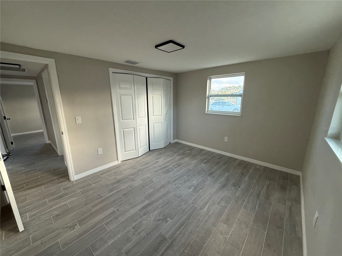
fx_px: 138
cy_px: 128
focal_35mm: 14
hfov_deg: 102.1
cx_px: 171
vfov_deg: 85.7
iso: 200
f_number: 2.2
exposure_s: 1/99
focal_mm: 2.22
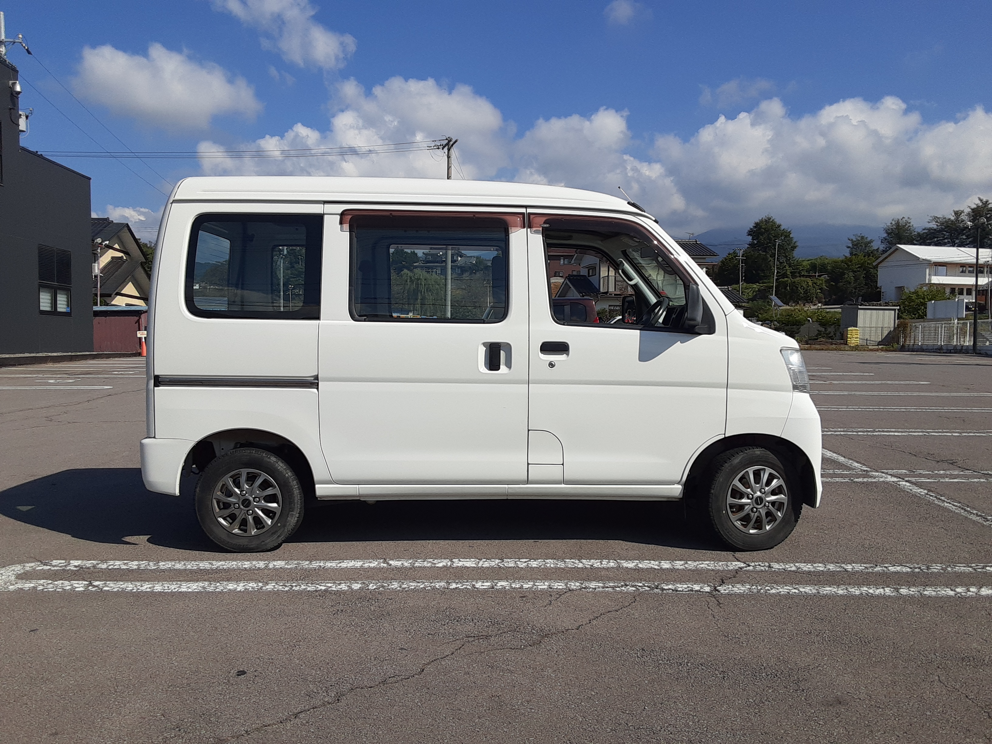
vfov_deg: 51.4
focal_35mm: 27
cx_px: 496
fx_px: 774
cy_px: 372
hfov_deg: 65.3
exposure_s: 1/3067
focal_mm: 2.91
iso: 40
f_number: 1.9
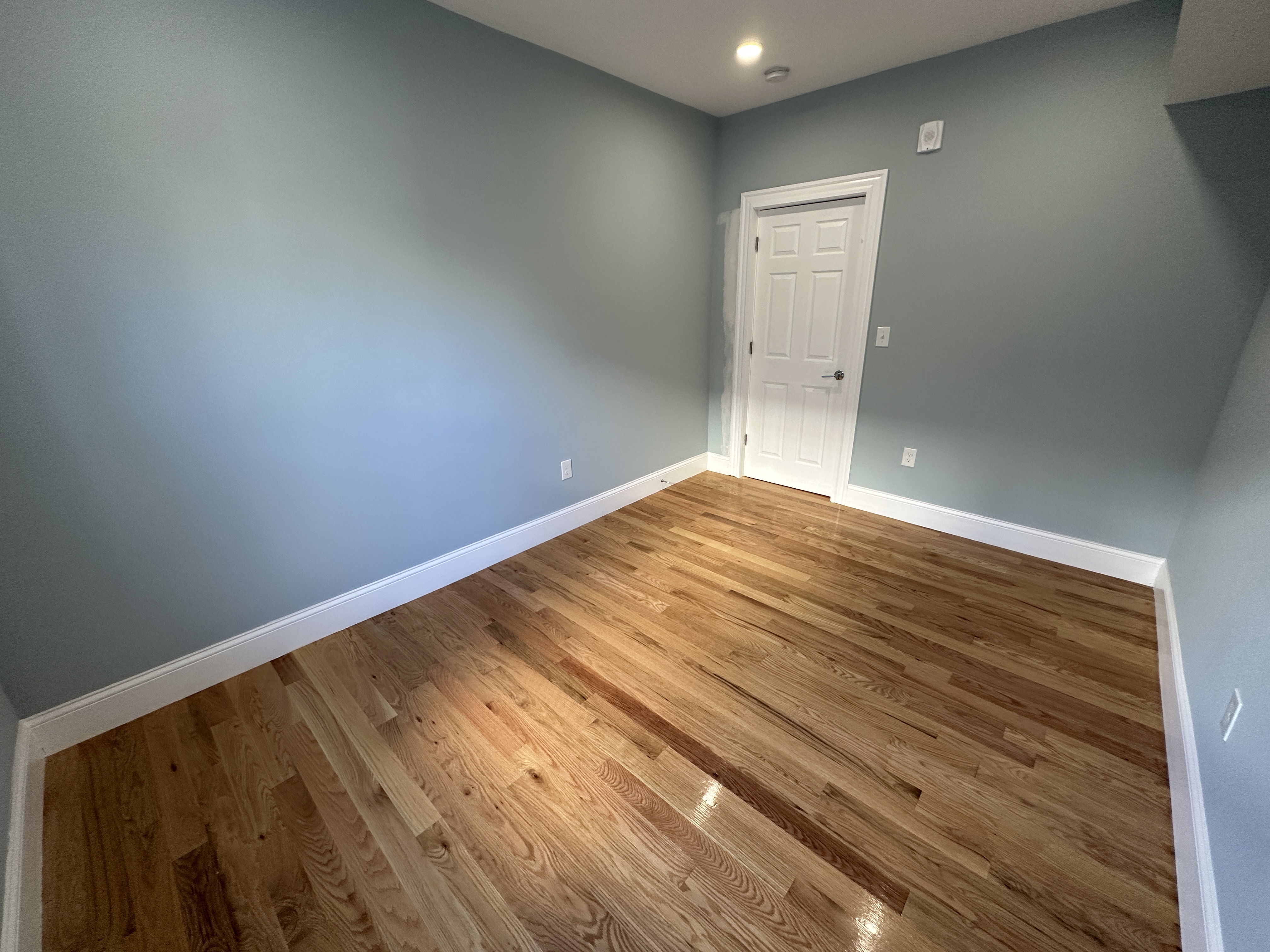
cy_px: 476
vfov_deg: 85.7
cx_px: 635
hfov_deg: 102.1
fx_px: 514
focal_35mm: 14
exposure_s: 1/60
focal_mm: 2.22
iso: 160
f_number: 2.2
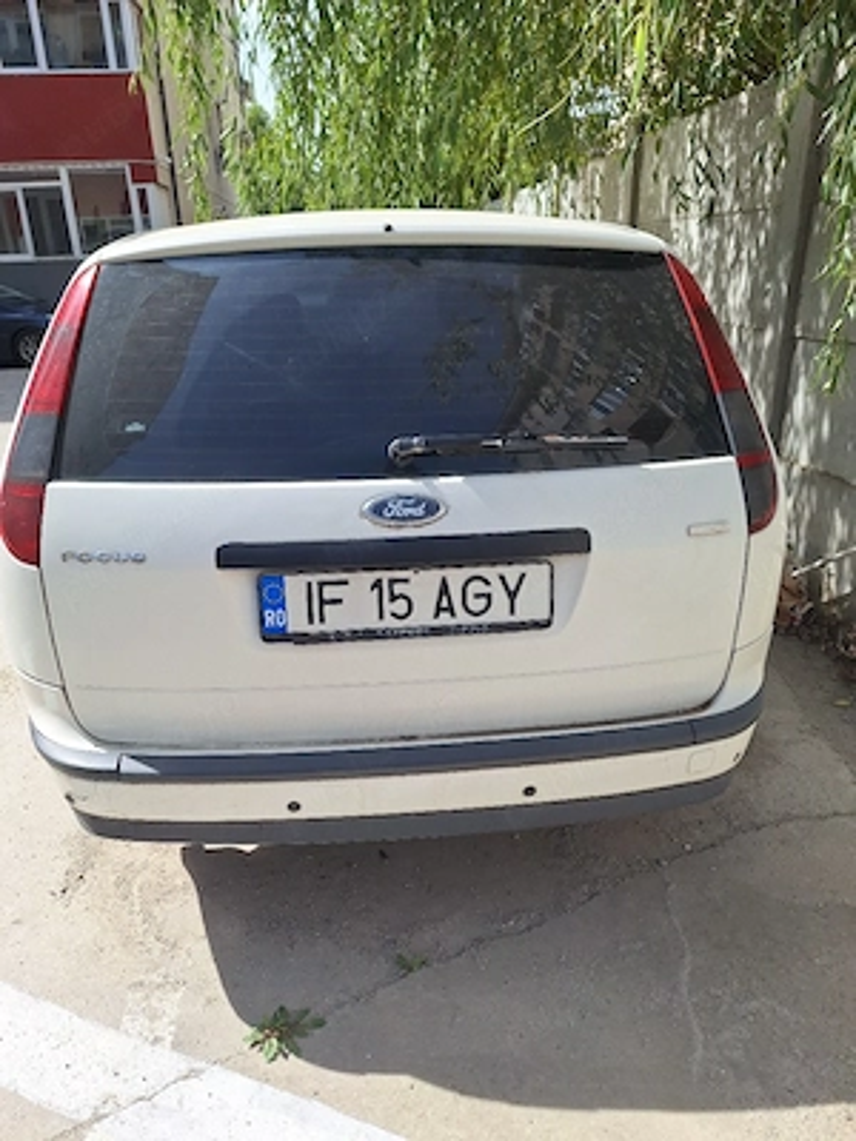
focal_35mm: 23
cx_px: 428
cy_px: 570
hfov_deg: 58.9
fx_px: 758
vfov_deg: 73.9
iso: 40
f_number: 1.8
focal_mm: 5.54
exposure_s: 1/2500
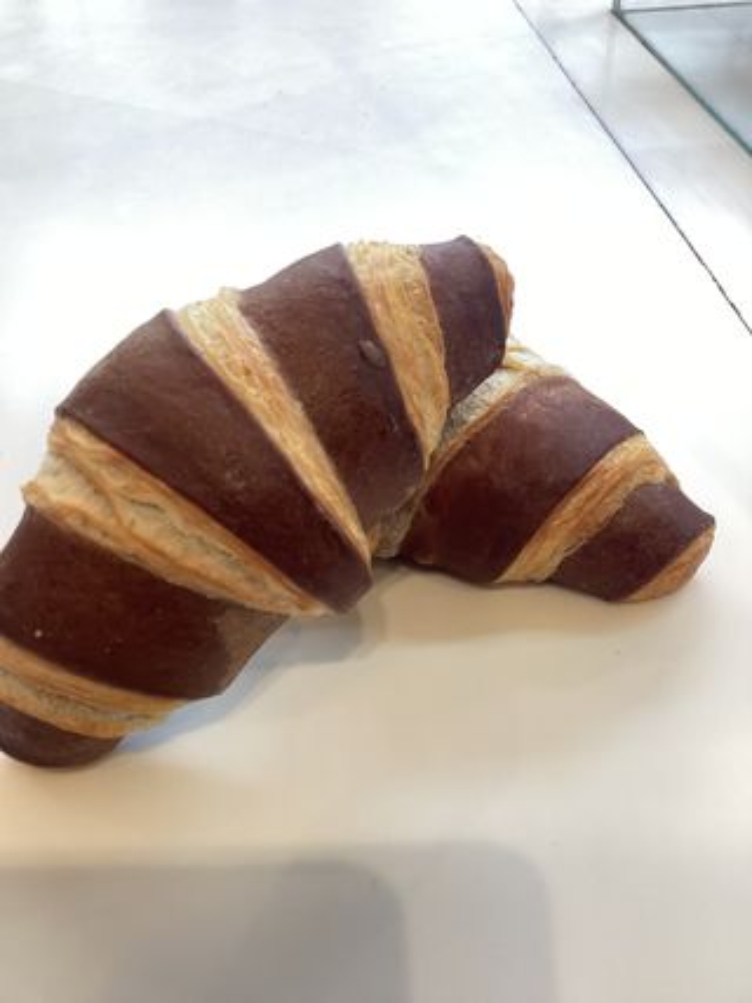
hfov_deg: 45.4
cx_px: 376
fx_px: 898
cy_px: 502
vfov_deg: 58.4
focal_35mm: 31
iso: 100
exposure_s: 1/50
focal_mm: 3.3
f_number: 2.4
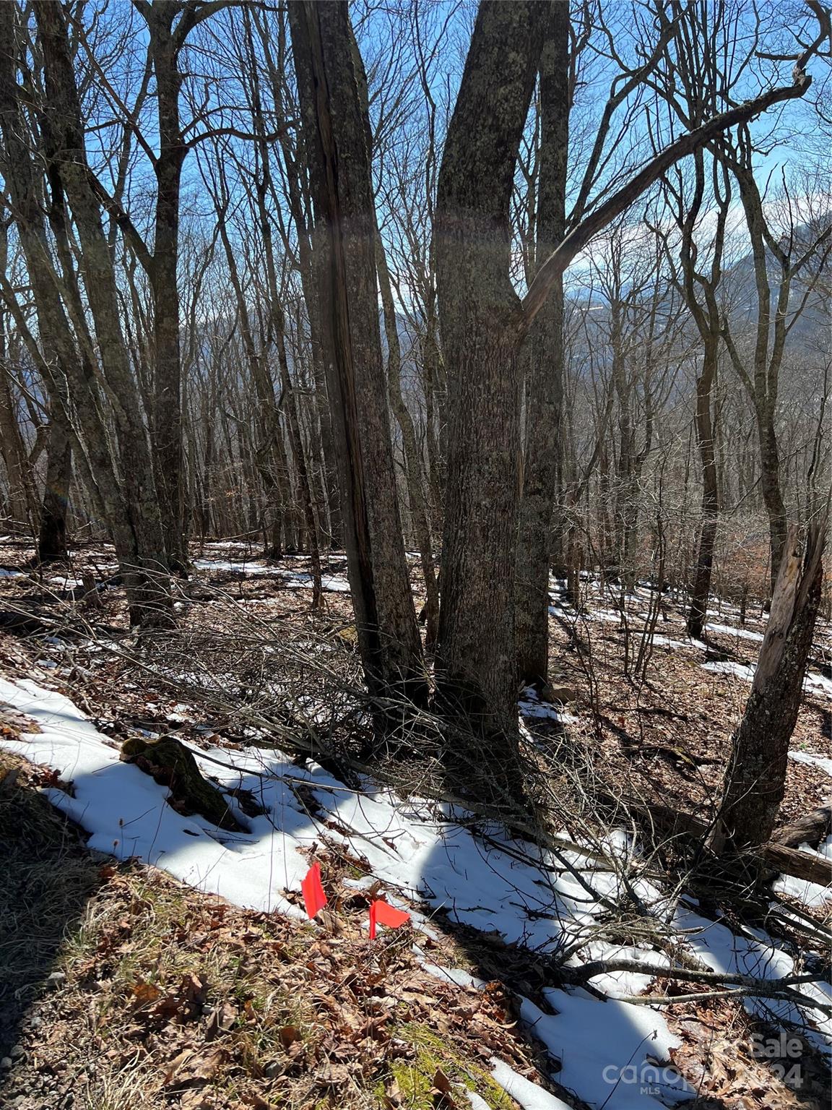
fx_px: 833
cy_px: 555
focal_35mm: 26
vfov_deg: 67.3
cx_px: 416
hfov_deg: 53.1
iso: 50
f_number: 1.5
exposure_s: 1/1698
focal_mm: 5.7
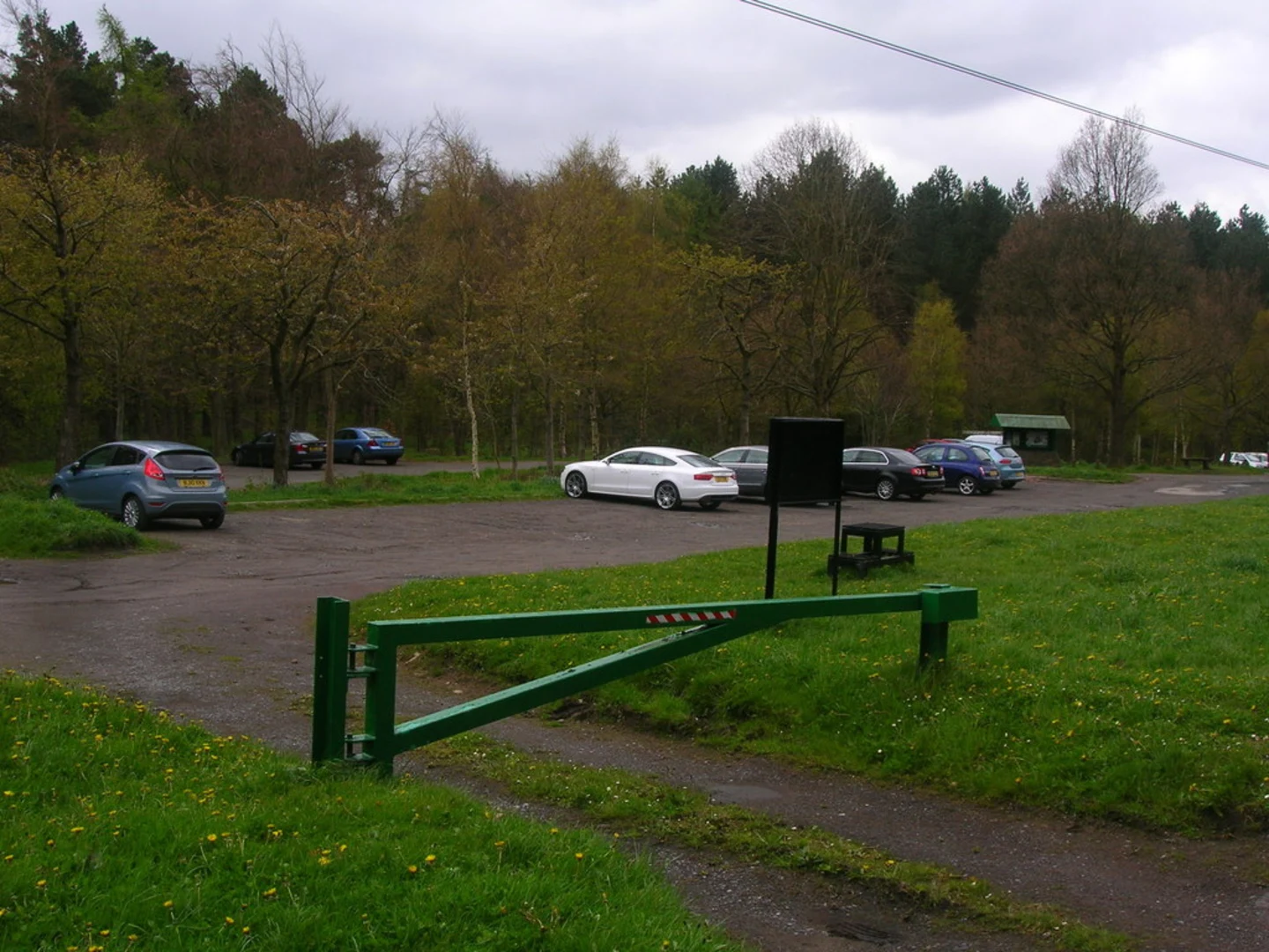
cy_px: 476
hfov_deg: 44.8
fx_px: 1540
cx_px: 634
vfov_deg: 34.3
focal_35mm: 42
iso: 50
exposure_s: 1/208
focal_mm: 7
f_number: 5.2
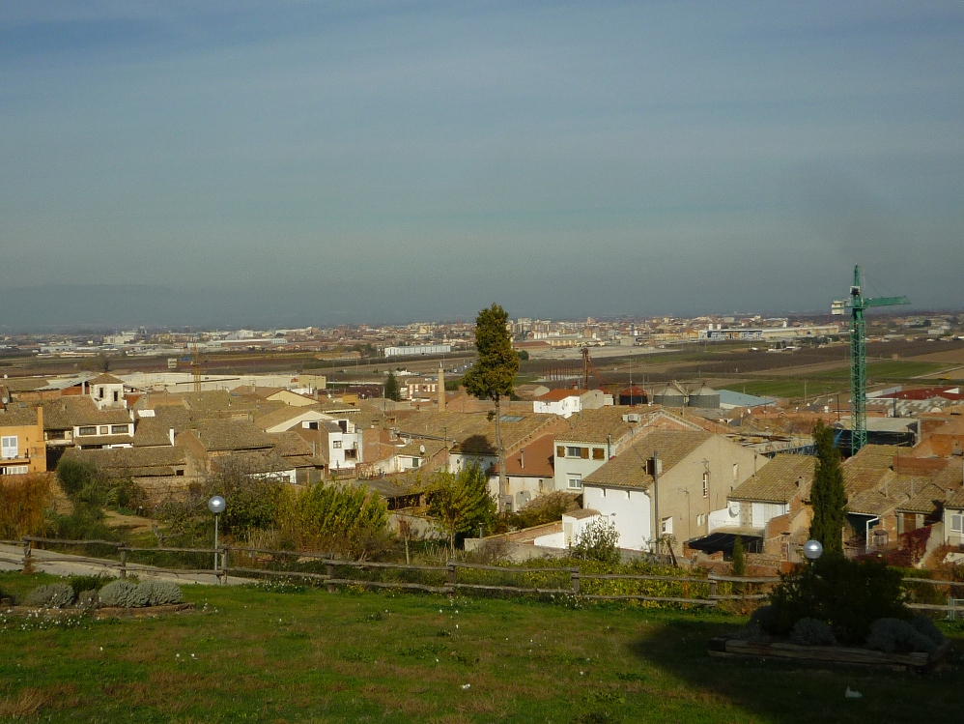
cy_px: 362
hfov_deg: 40.4
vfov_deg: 30.9
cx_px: 482
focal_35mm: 47
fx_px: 1309
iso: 80
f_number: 5.6
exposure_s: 1/640
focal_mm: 5.3
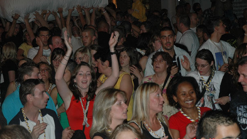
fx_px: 622
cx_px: 131
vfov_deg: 12.7
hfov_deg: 22.5
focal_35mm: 95
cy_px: 41
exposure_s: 1/60
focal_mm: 46
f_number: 4.5
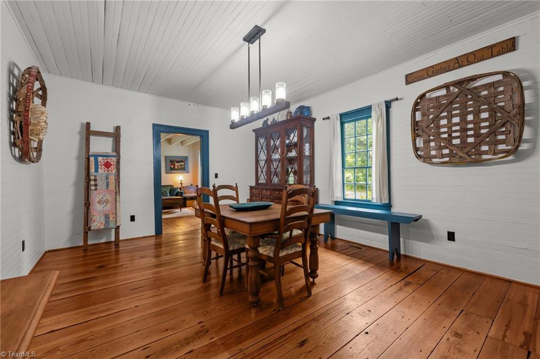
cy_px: 180
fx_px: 210
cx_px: 270
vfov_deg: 81.1
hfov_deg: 104.3
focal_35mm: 14
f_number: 7.1
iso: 200
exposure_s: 1/2.5
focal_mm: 14
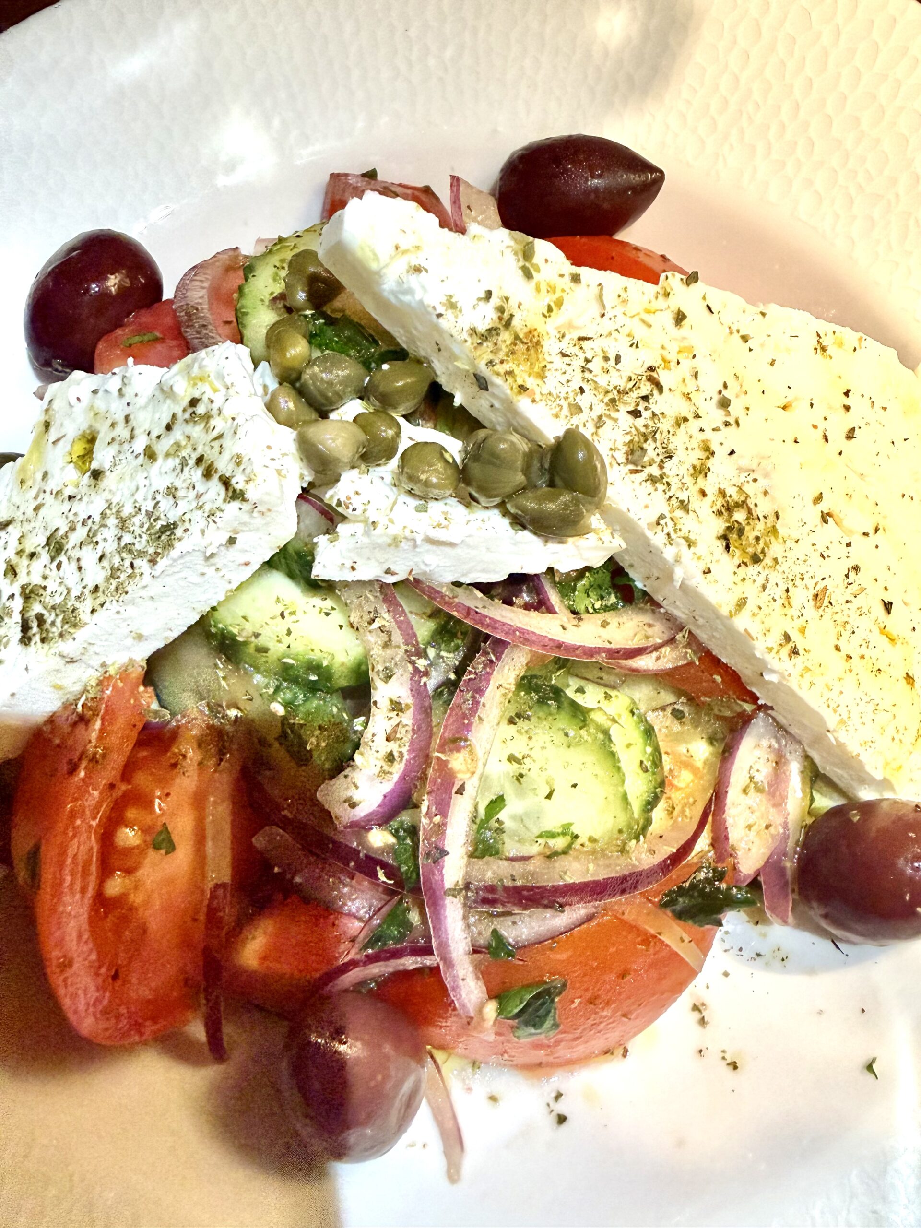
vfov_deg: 71.6
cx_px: 460
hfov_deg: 56.8
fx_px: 851
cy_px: 614
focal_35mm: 24
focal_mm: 2.22
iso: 320
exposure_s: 1/120
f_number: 2.2
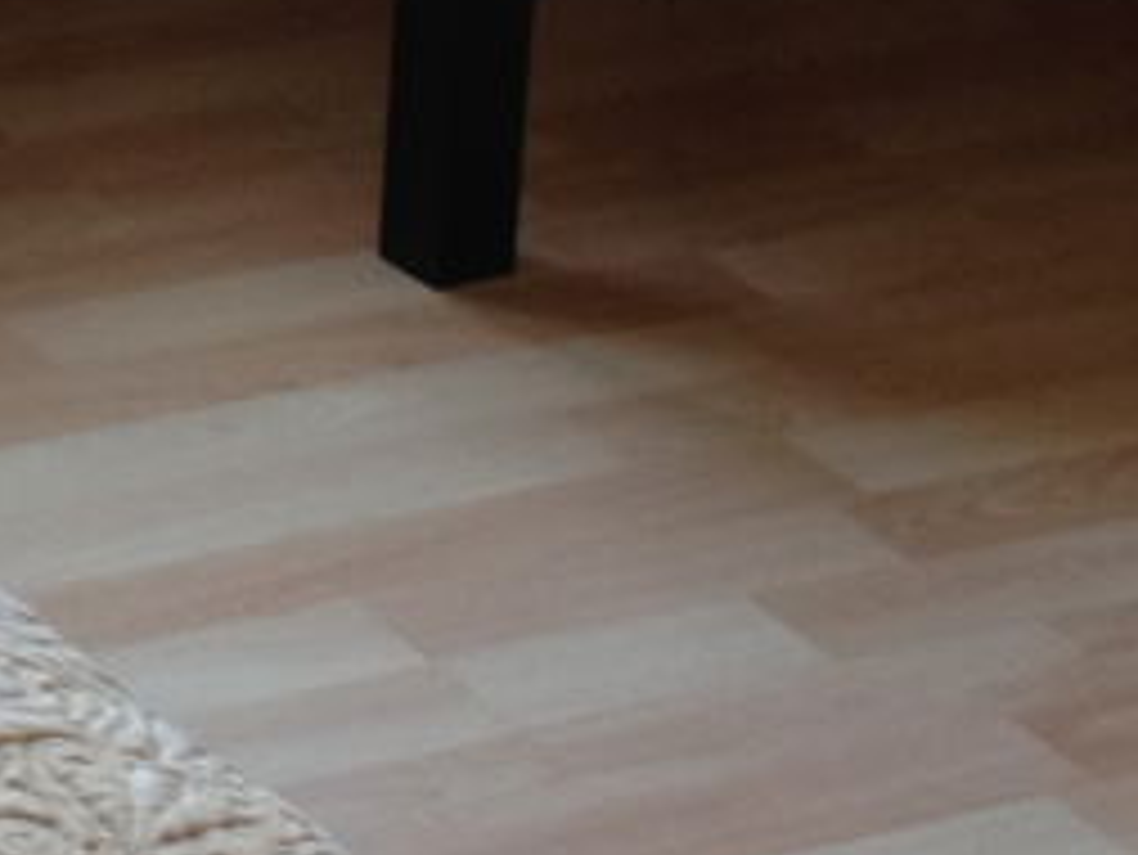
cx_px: -369
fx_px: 7269
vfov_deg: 6.7
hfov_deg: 8.8
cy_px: -140
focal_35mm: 221
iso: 64
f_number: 2.4
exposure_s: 1/40
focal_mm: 4.28
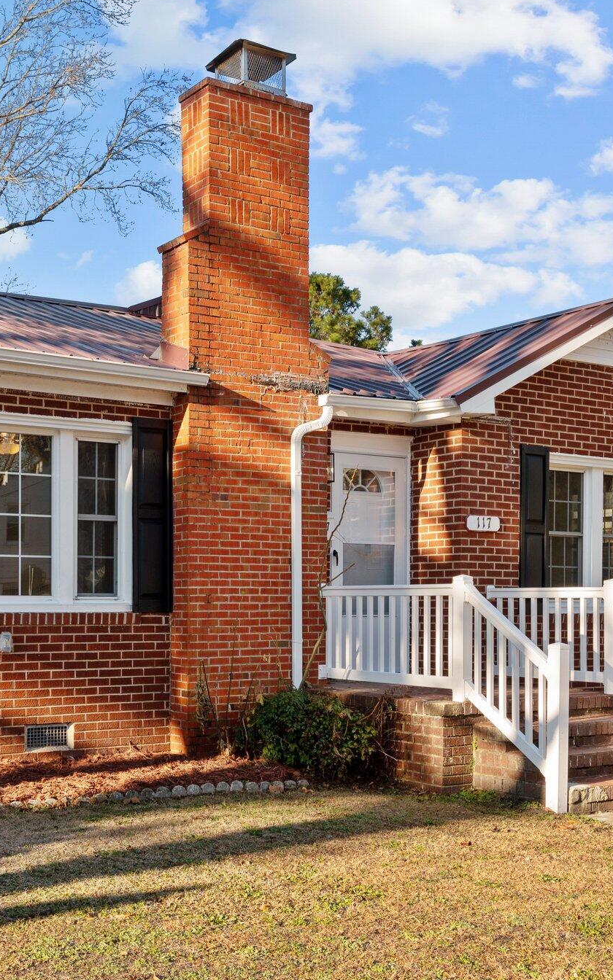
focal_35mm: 45
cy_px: 486
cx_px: 148
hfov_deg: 28.2
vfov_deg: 44.4
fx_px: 1203
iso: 250
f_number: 8
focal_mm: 29
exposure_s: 1/200
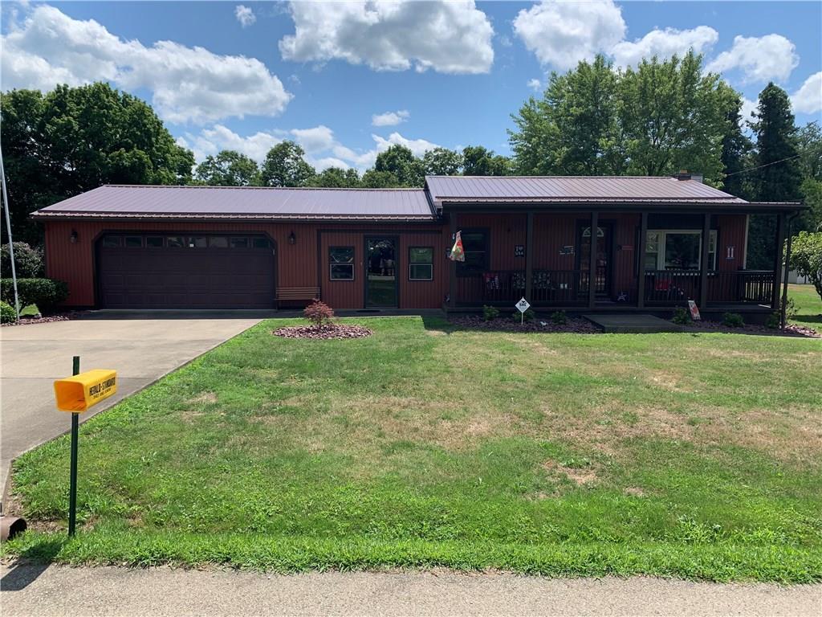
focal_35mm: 26
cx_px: 411
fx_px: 617
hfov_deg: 67.3
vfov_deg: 53.1
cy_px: 308
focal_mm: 4.25
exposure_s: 1/2075
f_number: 1.8
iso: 25
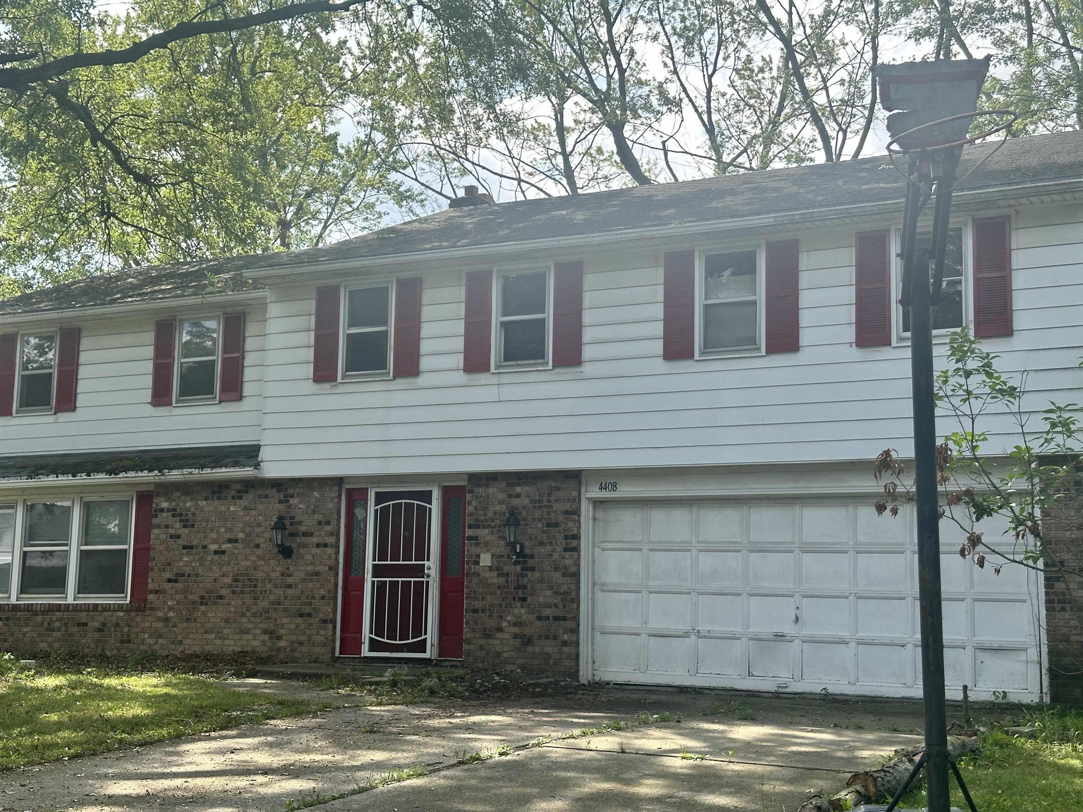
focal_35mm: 48
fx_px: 1502
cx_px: 542
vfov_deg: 30.3
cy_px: 406
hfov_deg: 39.7
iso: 64
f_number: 1.78
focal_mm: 6.86
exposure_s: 1/962
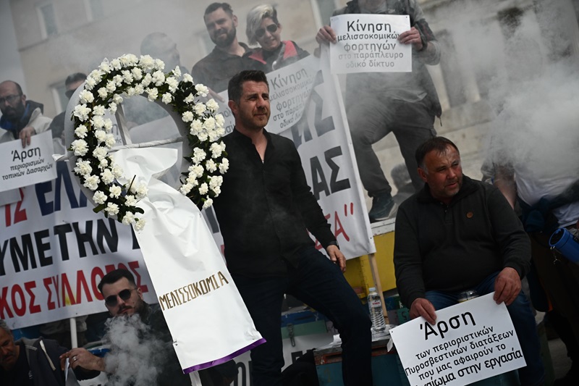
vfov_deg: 21.9
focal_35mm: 62
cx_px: 290
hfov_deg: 32.4
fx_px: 997
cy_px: 193
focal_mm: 62
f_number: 4
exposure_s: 1/10000
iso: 640
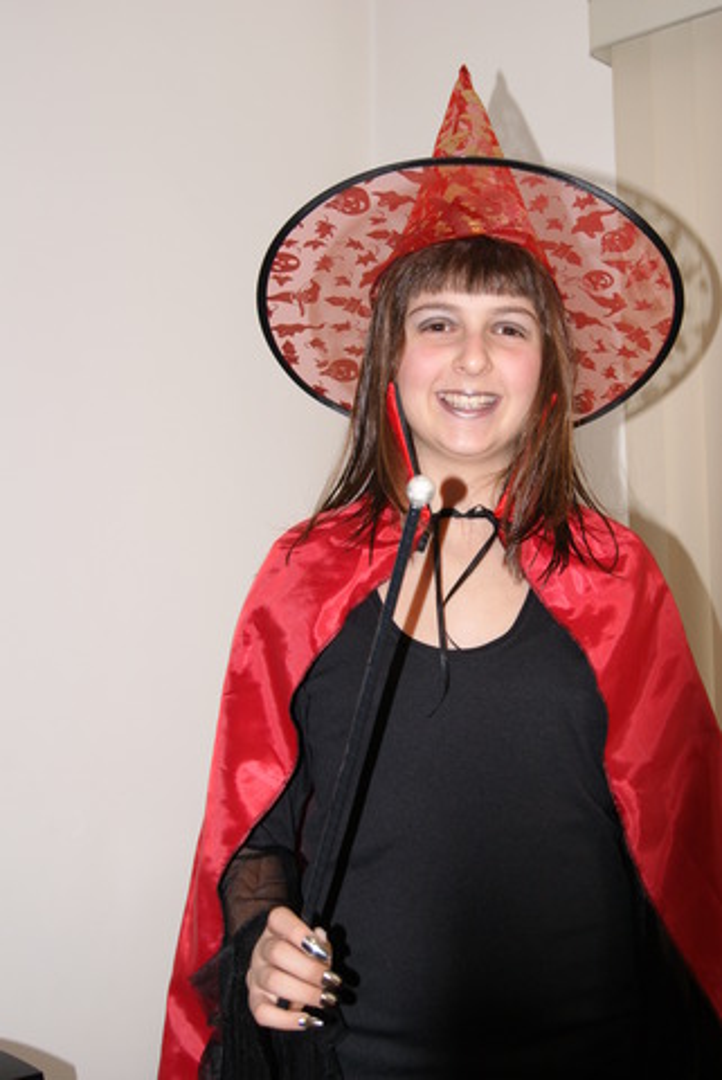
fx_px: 1576
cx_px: 361
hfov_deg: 25.8
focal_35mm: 52
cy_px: 540
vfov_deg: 37.8
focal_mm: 35
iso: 400
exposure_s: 1/60
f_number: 5.6
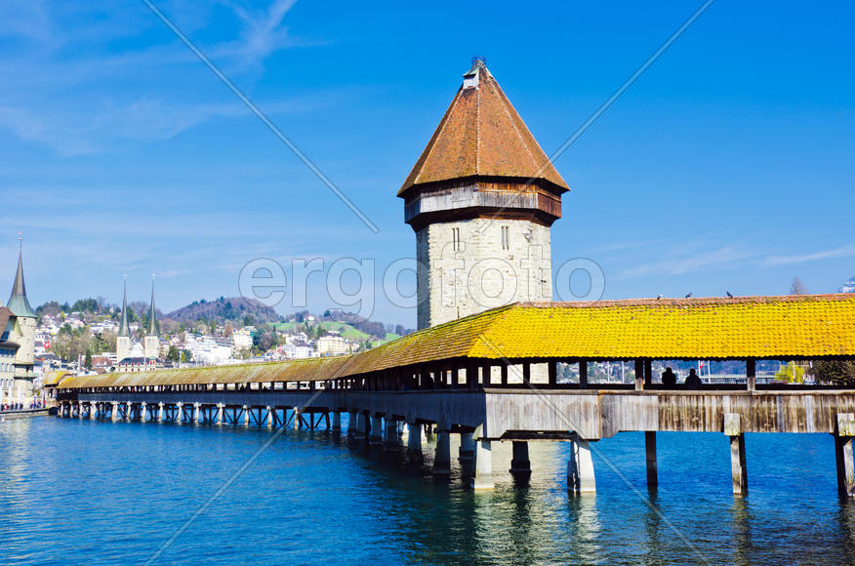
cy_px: 283
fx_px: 995
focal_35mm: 42
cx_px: 428
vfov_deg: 31.7
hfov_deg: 46.5
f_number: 6.7
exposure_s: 1/350
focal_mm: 28
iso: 100
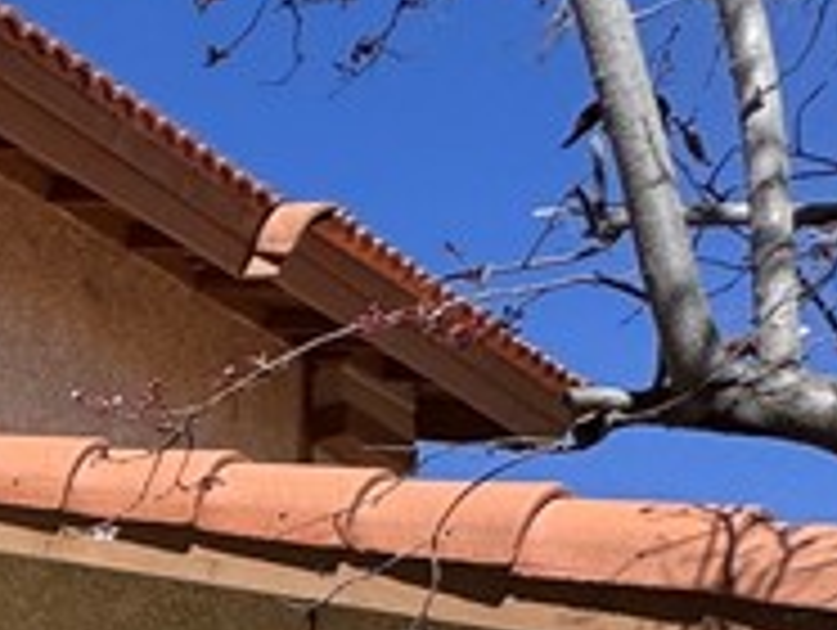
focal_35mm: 77
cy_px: 1156
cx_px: -1040
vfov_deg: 16.0
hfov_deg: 16.0
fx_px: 1864
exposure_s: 1/2146
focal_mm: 2.22
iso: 50
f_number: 2.2
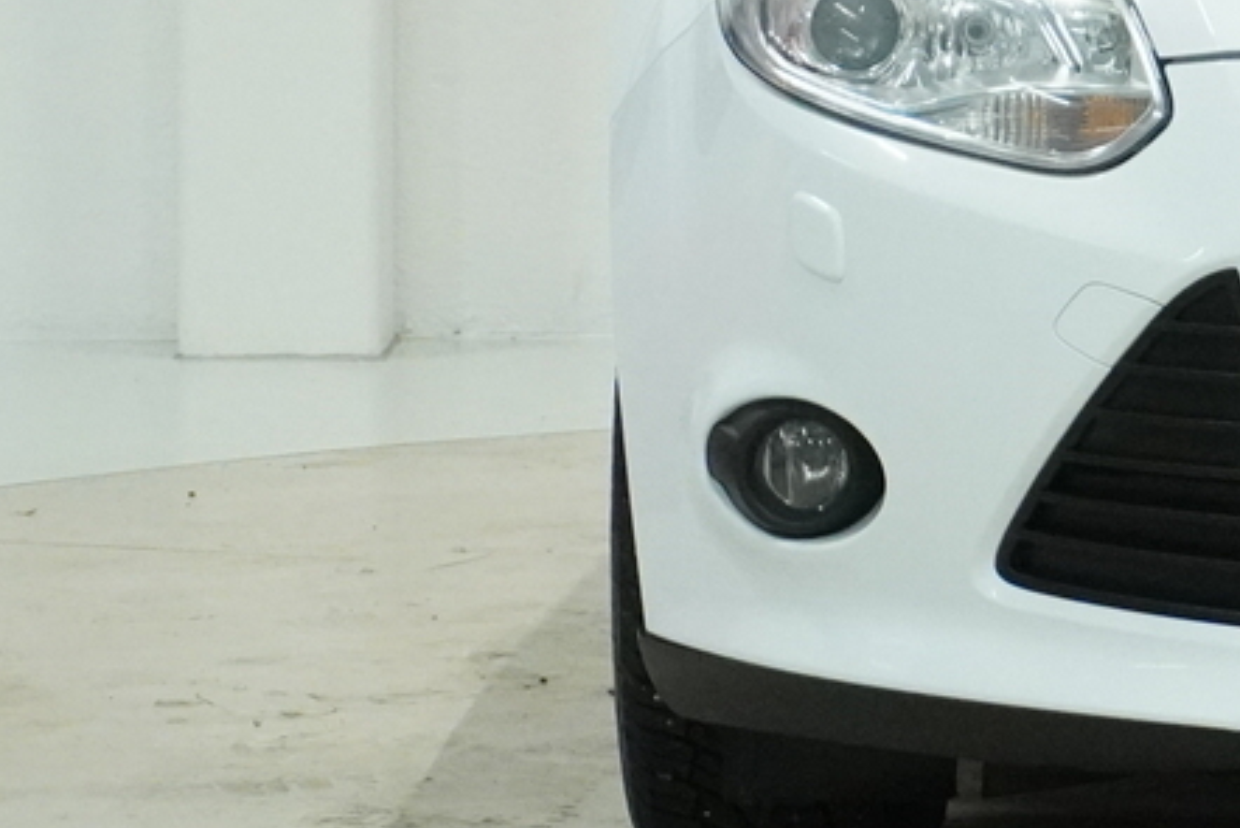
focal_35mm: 275
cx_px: 1812
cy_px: -519
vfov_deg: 5.0
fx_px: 9475
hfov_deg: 7.4
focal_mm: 50
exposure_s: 1/250
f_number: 5.6
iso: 5000
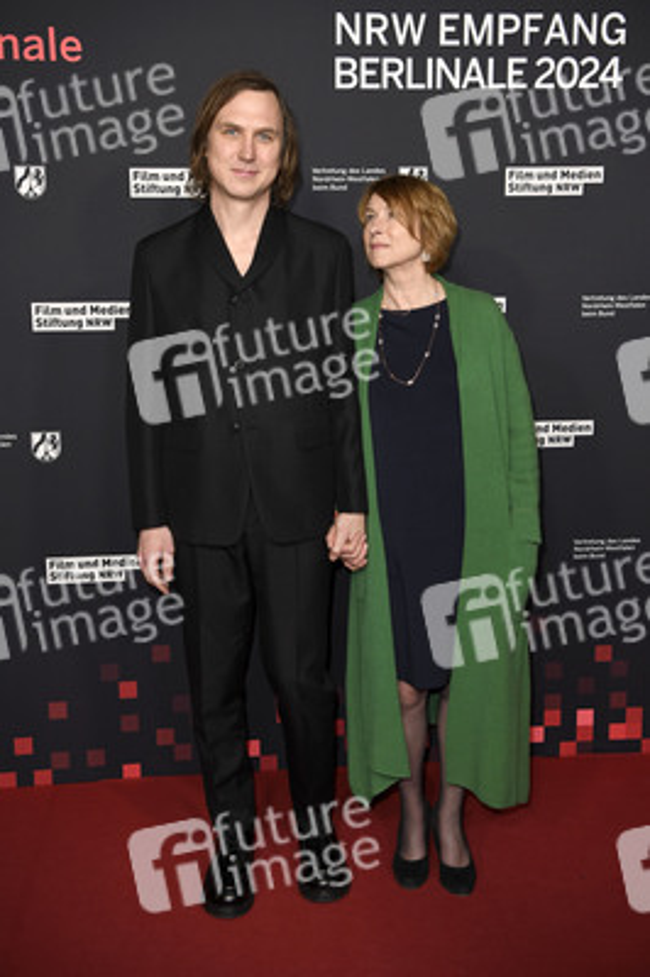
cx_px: 325
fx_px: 1139
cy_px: 488
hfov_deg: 31.8
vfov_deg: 46.4
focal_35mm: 42
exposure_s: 1/250
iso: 800
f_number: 4
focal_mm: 42
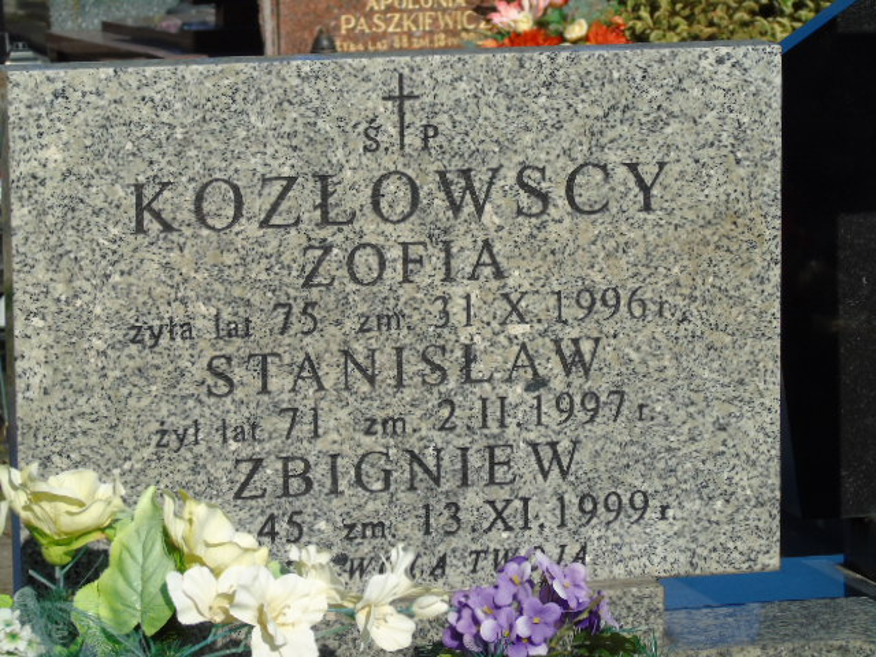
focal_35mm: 162
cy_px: 328
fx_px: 4100
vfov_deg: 9.2
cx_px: 438
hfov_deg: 12.2
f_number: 4.9
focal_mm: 29
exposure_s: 1/800
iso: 80
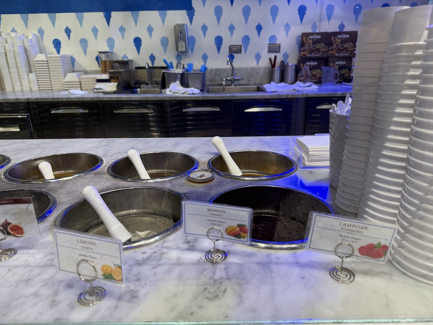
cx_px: 216
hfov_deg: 71.6
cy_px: 162
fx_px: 300
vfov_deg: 56.8
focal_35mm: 24
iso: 160
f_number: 1.78
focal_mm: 6.76
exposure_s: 1/120
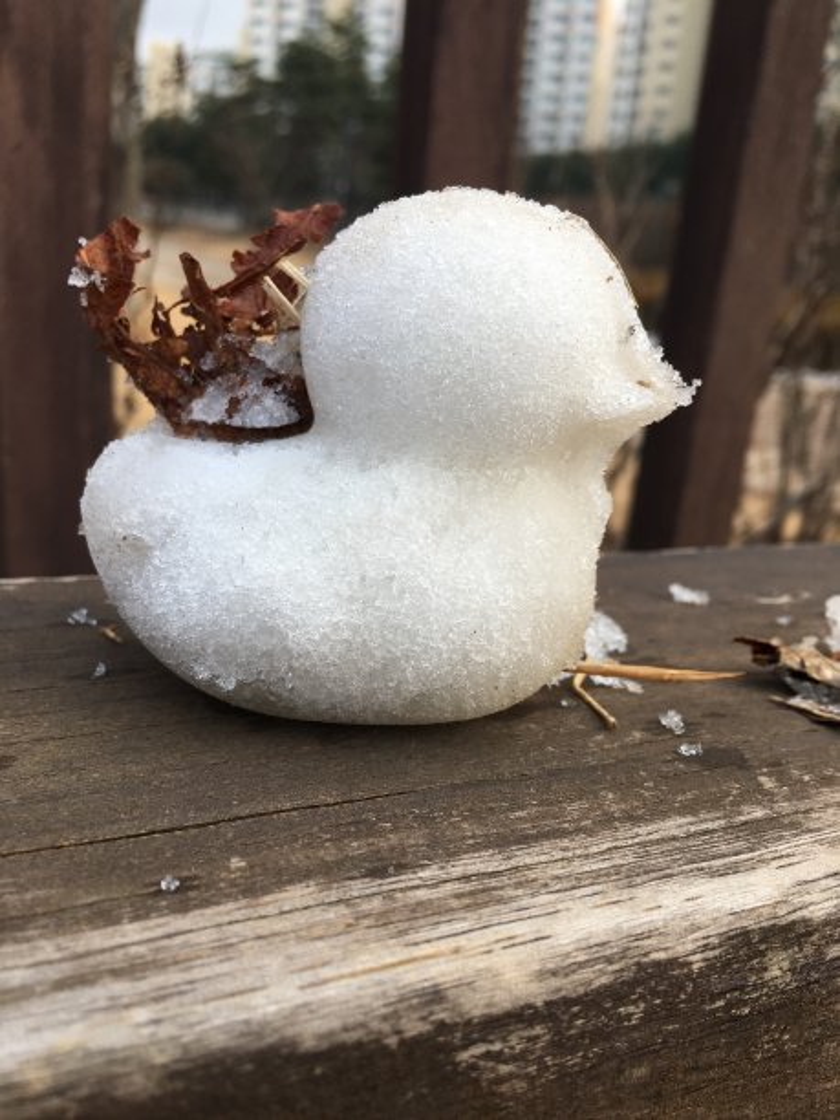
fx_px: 938
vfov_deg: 61.7
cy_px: 560
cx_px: 420
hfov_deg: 48.2
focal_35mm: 29
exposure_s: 1/120
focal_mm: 4.15
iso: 25
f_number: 2.2
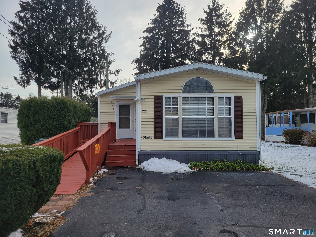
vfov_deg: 53.1
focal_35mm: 26
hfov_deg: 67.3
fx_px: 237
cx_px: 158
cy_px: 118
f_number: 1.8
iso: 40
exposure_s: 1/1493
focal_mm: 5.4
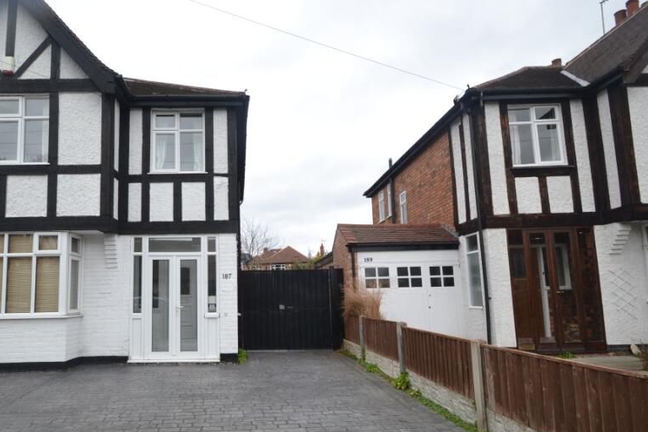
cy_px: 255
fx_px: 360
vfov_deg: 61.5
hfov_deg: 83.0
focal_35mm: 20
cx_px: 259
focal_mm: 10
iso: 220
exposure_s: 1/125
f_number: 5.6
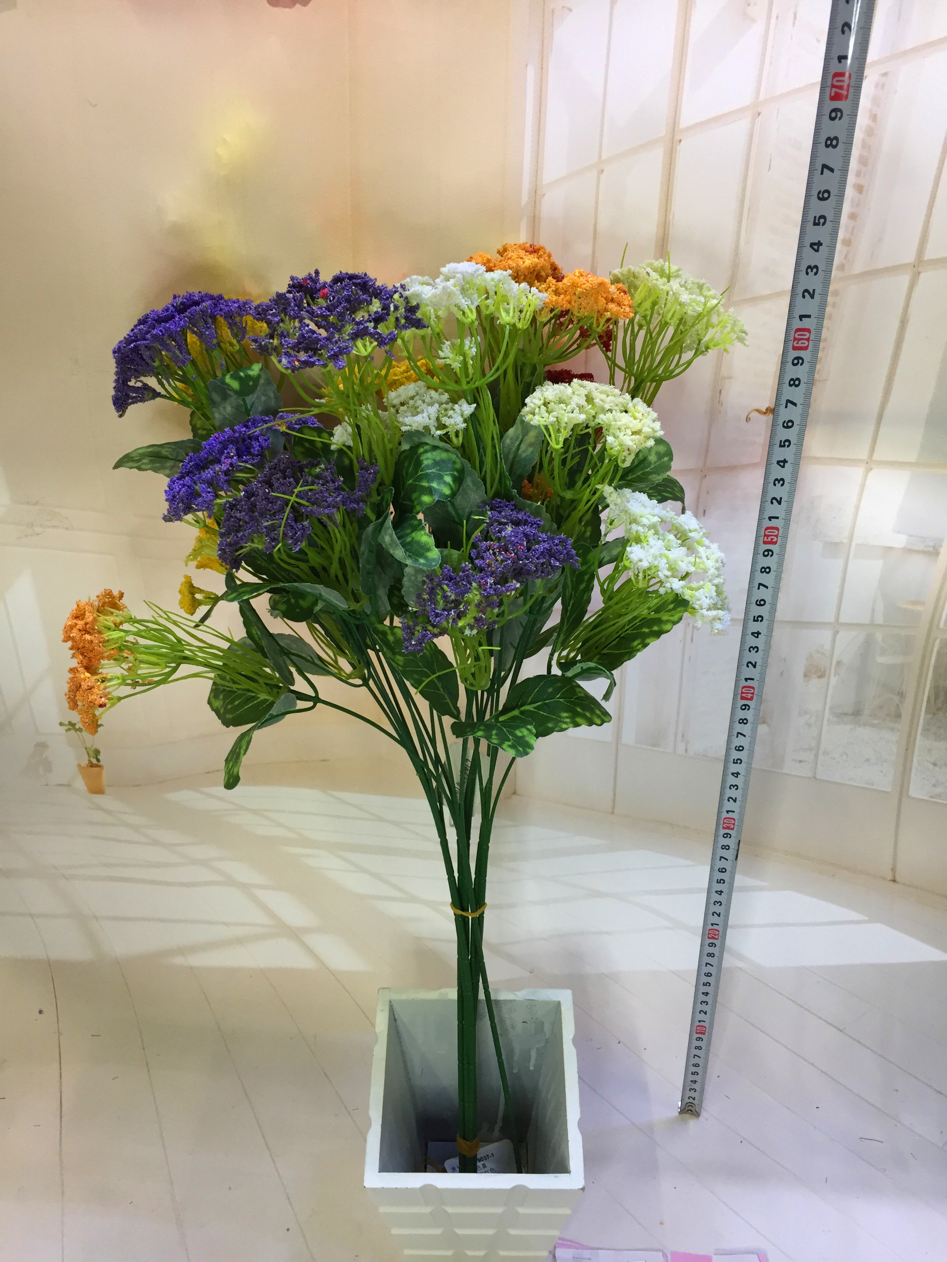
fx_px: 1058
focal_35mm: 29
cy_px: 631
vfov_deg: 61.7
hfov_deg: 48.2
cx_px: 474
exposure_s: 1/33
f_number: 2.2
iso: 80
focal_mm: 4.15
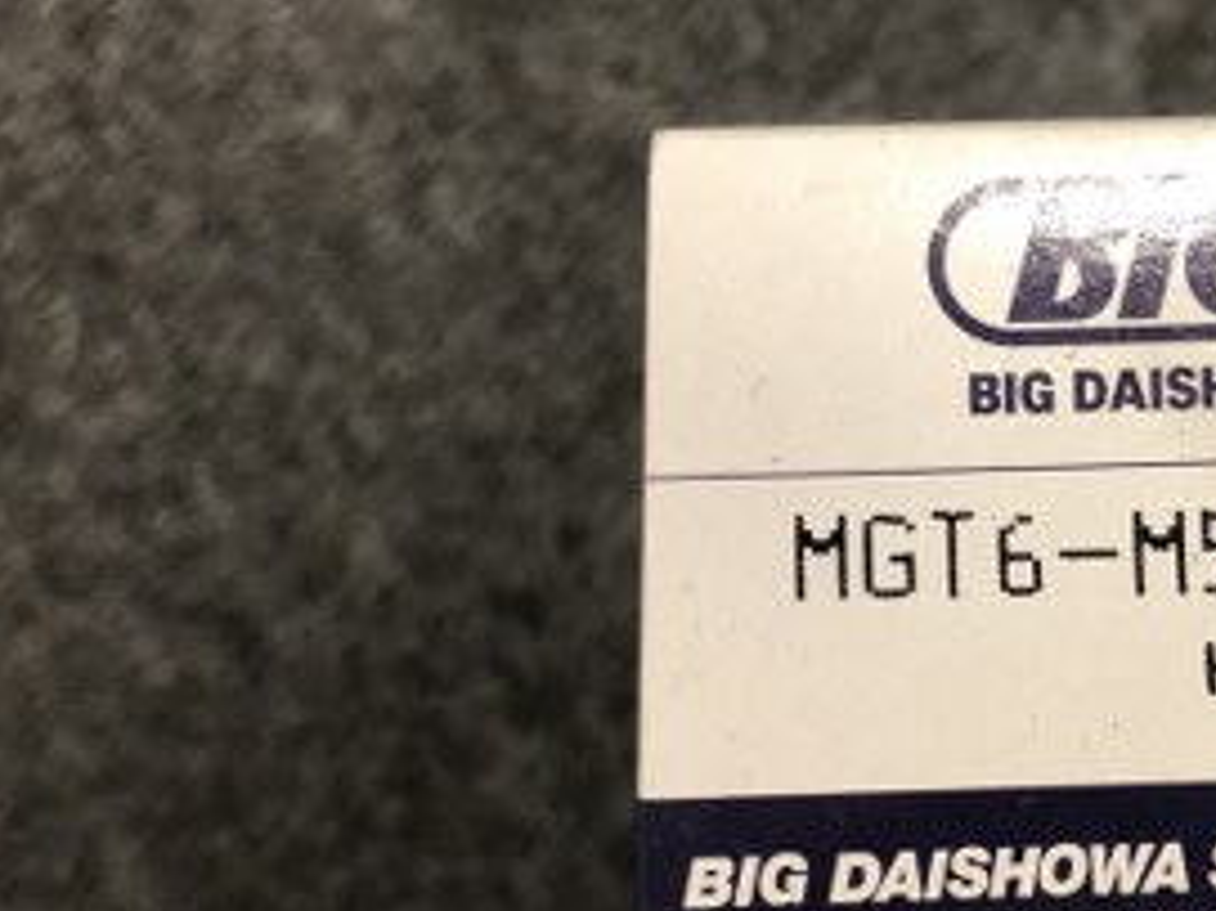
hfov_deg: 29.4
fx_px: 2177
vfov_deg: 23.6
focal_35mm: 62
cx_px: 1185
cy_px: 574
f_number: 1.8
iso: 50
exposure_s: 1/17
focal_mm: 3.99
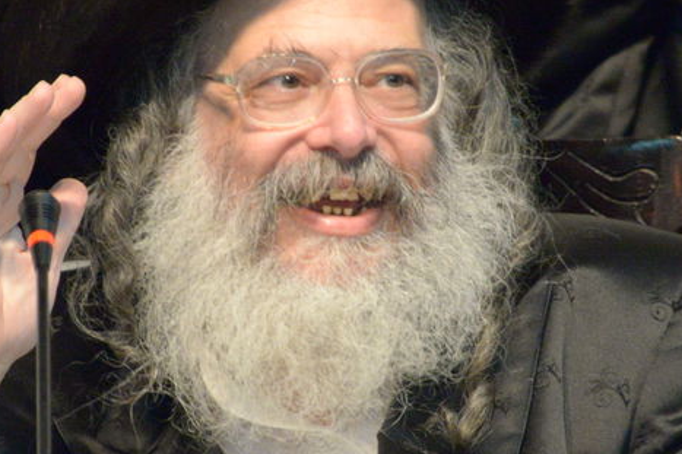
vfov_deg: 1.5
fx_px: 17043
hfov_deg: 2.3
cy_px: 282
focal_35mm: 900
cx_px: 314
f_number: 6.3
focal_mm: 300
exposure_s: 1/160
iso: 6400
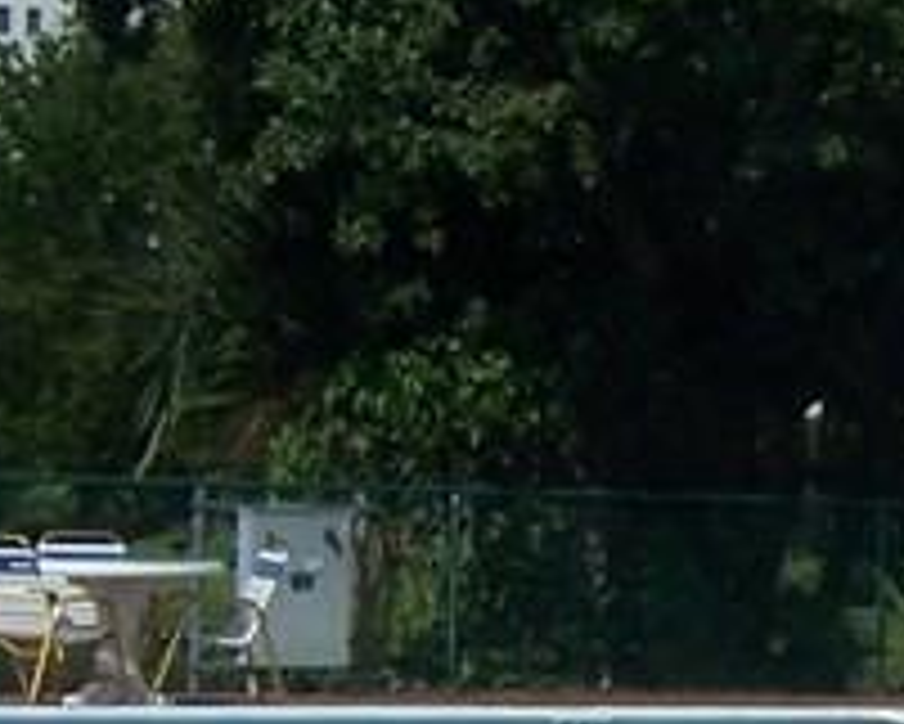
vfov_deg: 9.1
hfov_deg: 10.9
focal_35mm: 169
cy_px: 818
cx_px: 1439
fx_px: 4524
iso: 80
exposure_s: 1/1000
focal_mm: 5.6
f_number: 5.6
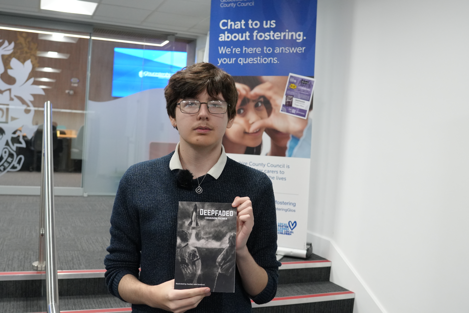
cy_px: 156
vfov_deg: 36.9
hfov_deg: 53.1
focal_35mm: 36
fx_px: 469
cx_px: 234
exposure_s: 1/160
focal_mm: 24
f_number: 4
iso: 2000
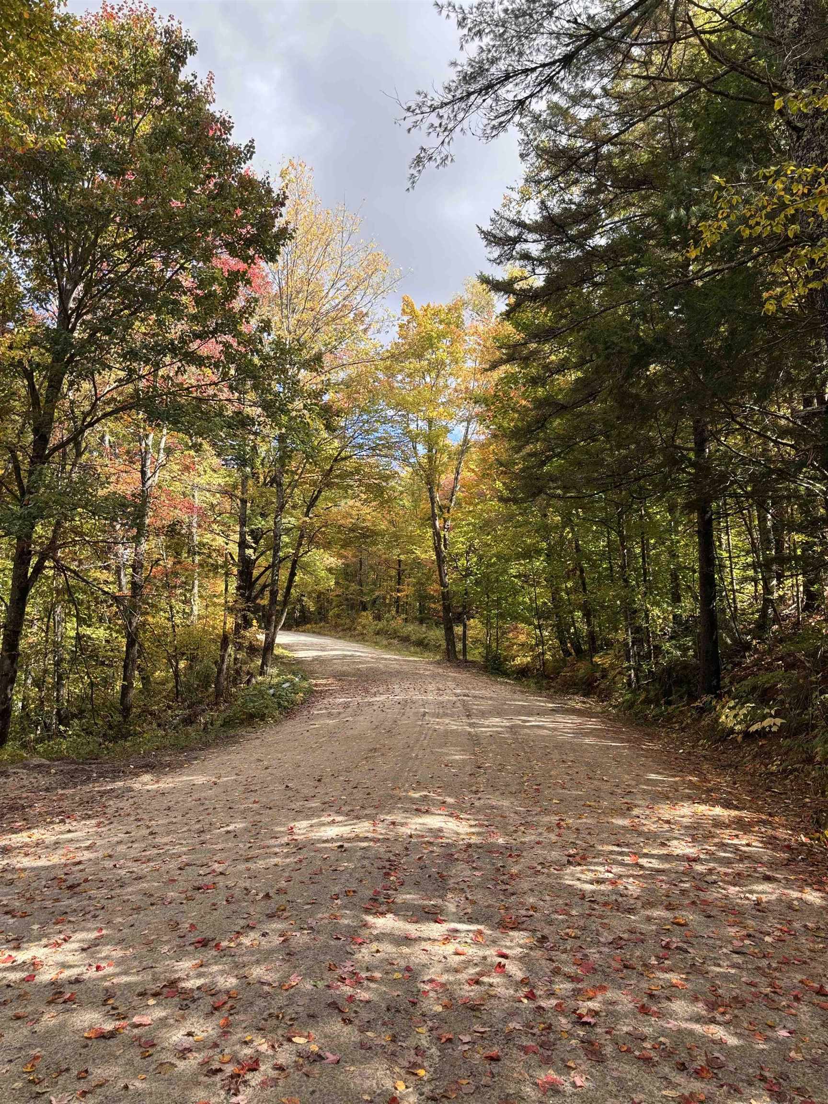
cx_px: 414
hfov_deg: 53.1
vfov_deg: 67.3
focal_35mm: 26
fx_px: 829
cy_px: 552
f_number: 1.6
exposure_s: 1/657
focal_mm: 5.96
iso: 50
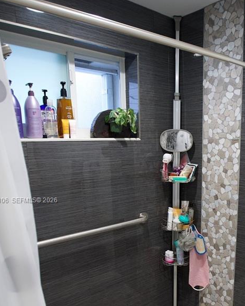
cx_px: 184
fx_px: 281
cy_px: 201
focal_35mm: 31
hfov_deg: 45.5
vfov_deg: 56.1
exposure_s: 1/125
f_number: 2.8
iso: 1250
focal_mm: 16
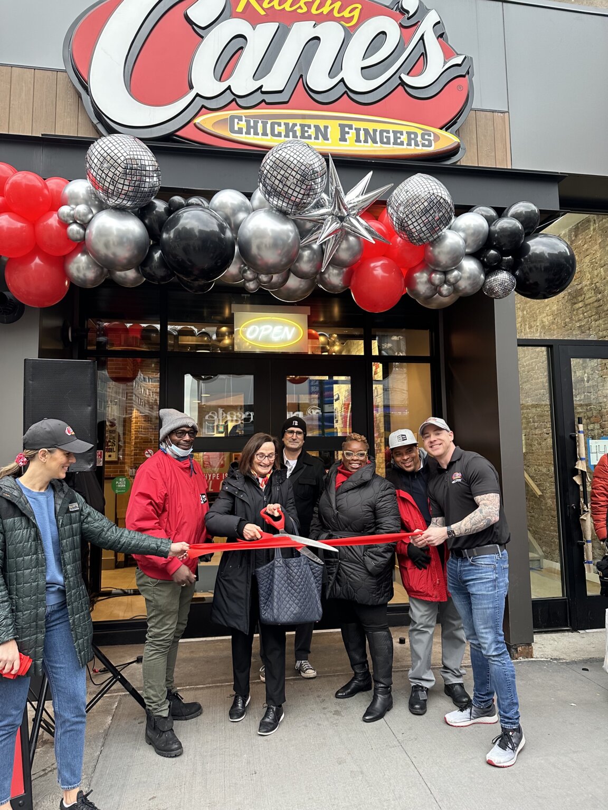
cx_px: 304
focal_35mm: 24
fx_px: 562
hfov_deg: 56.8
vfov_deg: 71.6
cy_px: 405
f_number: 1.78
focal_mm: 6.86
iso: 200
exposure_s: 1/121
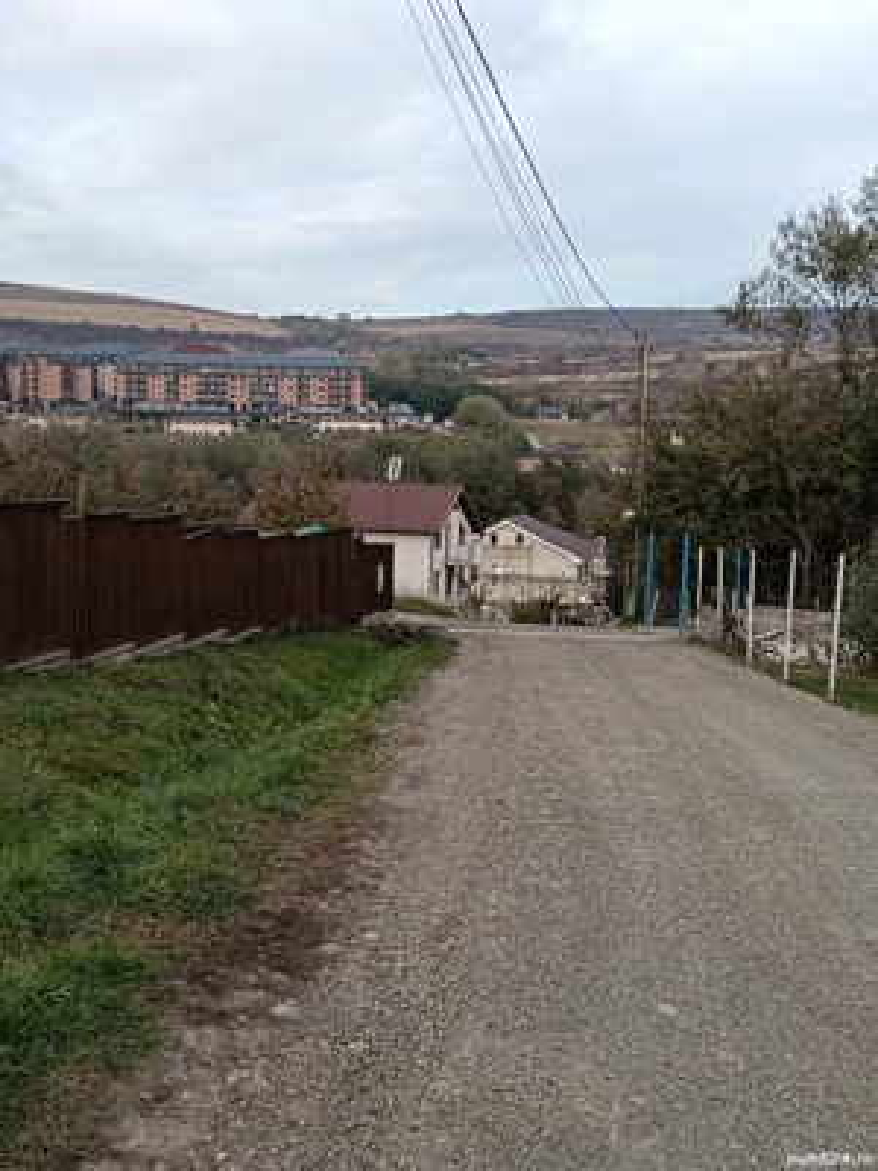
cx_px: 439
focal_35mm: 45
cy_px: 586
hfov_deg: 32.2
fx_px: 1522
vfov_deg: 42.1
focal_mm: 3.98
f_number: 1.8
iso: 50
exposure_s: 1/246
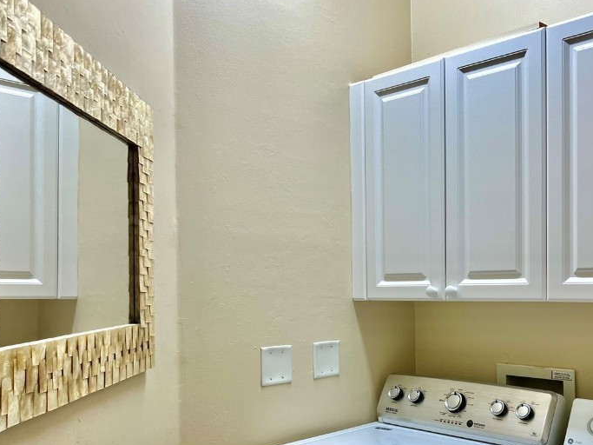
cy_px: 309
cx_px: 362
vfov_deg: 36.3
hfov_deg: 47.5
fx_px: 668
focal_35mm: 39
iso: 50
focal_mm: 5.7
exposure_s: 1/120
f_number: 1.5
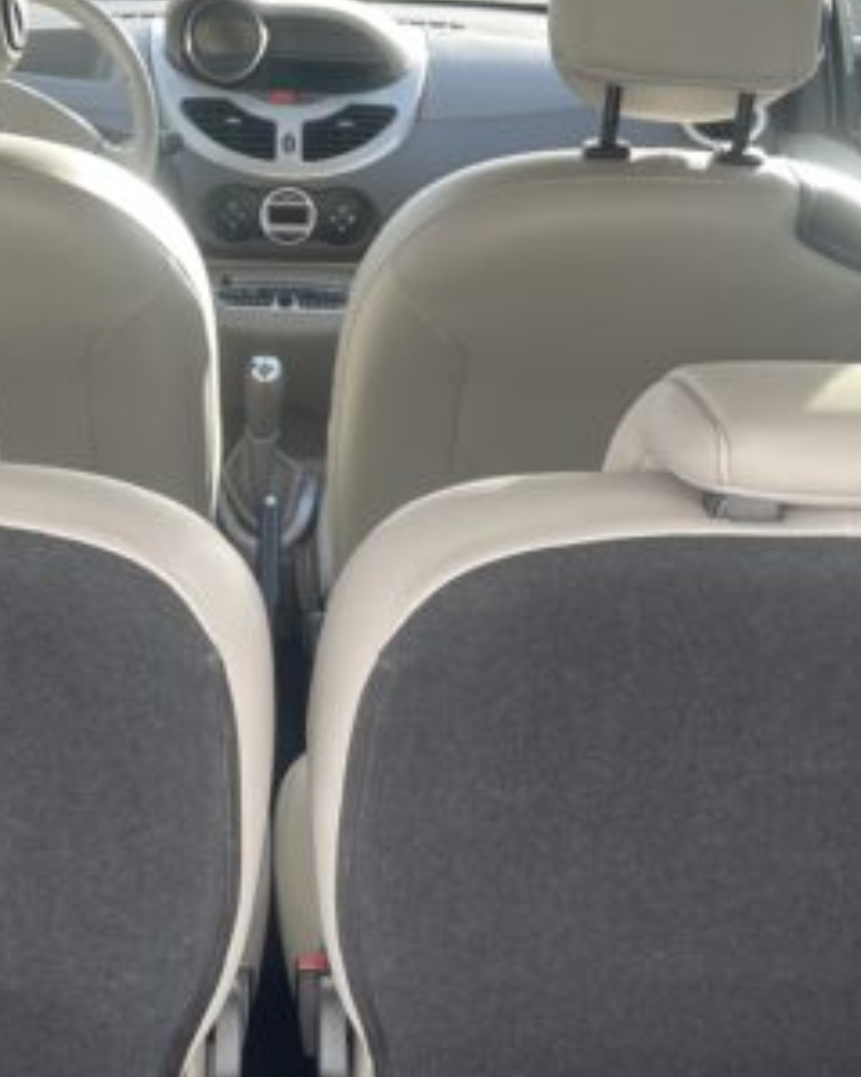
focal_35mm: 68
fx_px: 2167
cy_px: 861
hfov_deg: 22.4
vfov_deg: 27.4
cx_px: 270
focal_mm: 5.1
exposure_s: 1/121
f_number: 1.6
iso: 40
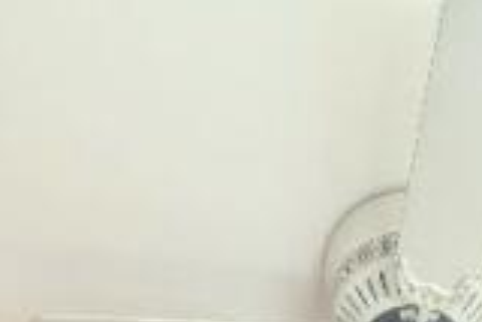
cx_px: 380
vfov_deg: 9.3
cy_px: 1154
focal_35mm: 80
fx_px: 1072
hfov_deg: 25.0
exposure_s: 1/108
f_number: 1.7
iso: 56
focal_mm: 2.02
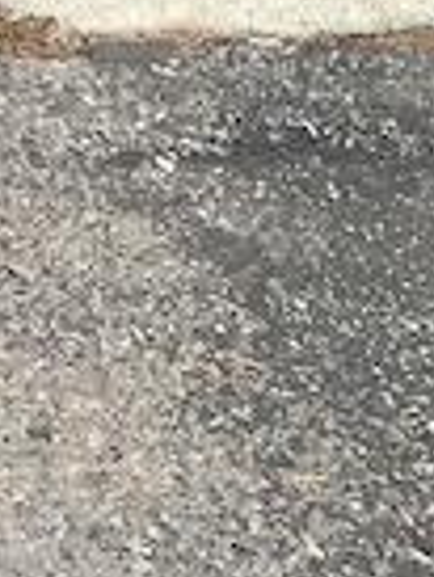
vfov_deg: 10.5
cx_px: -699
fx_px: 2821
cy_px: -674
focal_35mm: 169
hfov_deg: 8.0
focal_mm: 4.15
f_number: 2.2
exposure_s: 1/1399
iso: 25
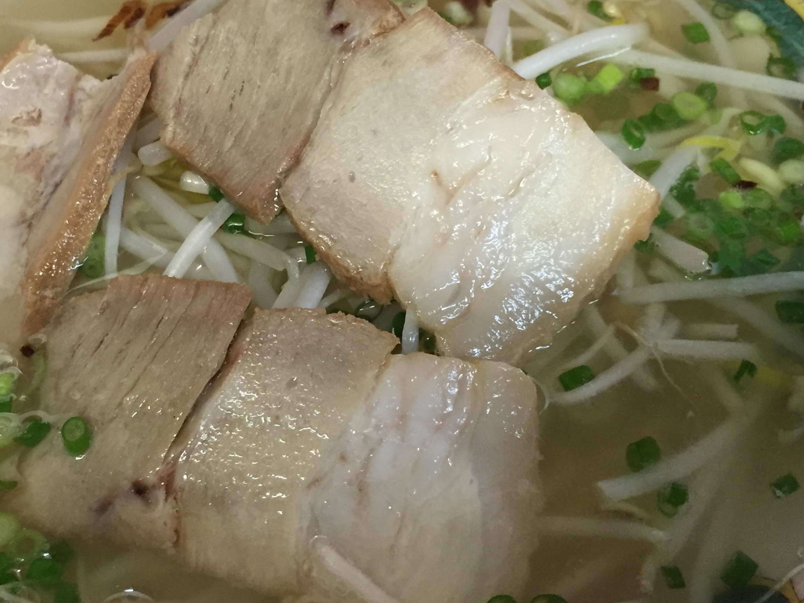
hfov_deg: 36.7
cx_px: 320
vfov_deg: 28.0
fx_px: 1208
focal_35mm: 52
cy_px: 314
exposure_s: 1/30
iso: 160
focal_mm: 4.15
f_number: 2.2
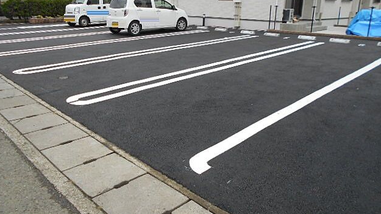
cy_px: 89
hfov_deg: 66.0
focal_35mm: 29
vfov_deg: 40.1
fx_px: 293
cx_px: 190
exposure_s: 1/100
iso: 80
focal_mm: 4.6
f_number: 3.2
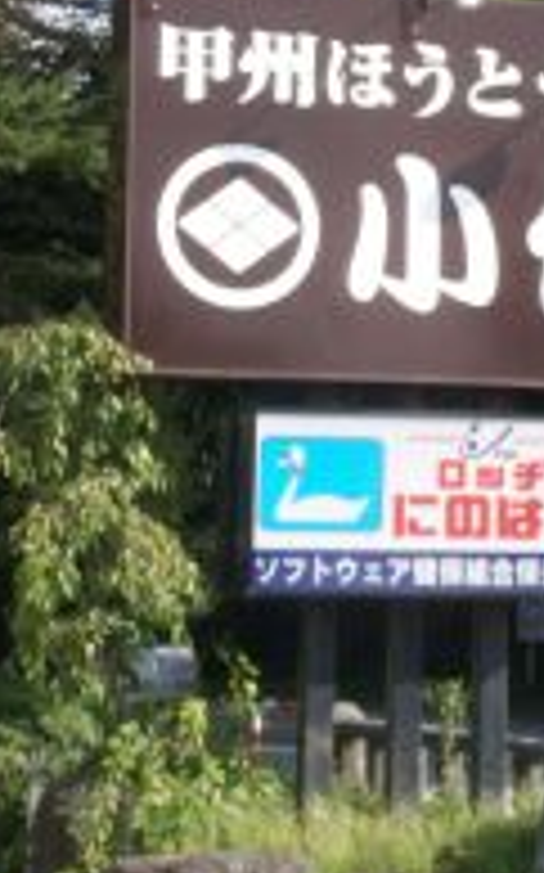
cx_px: 548
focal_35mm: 118
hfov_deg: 11.0
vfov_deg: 17.7
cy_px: 315
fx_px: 2803
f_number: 7.1
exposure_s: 1/80
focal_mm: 11.5
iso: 50
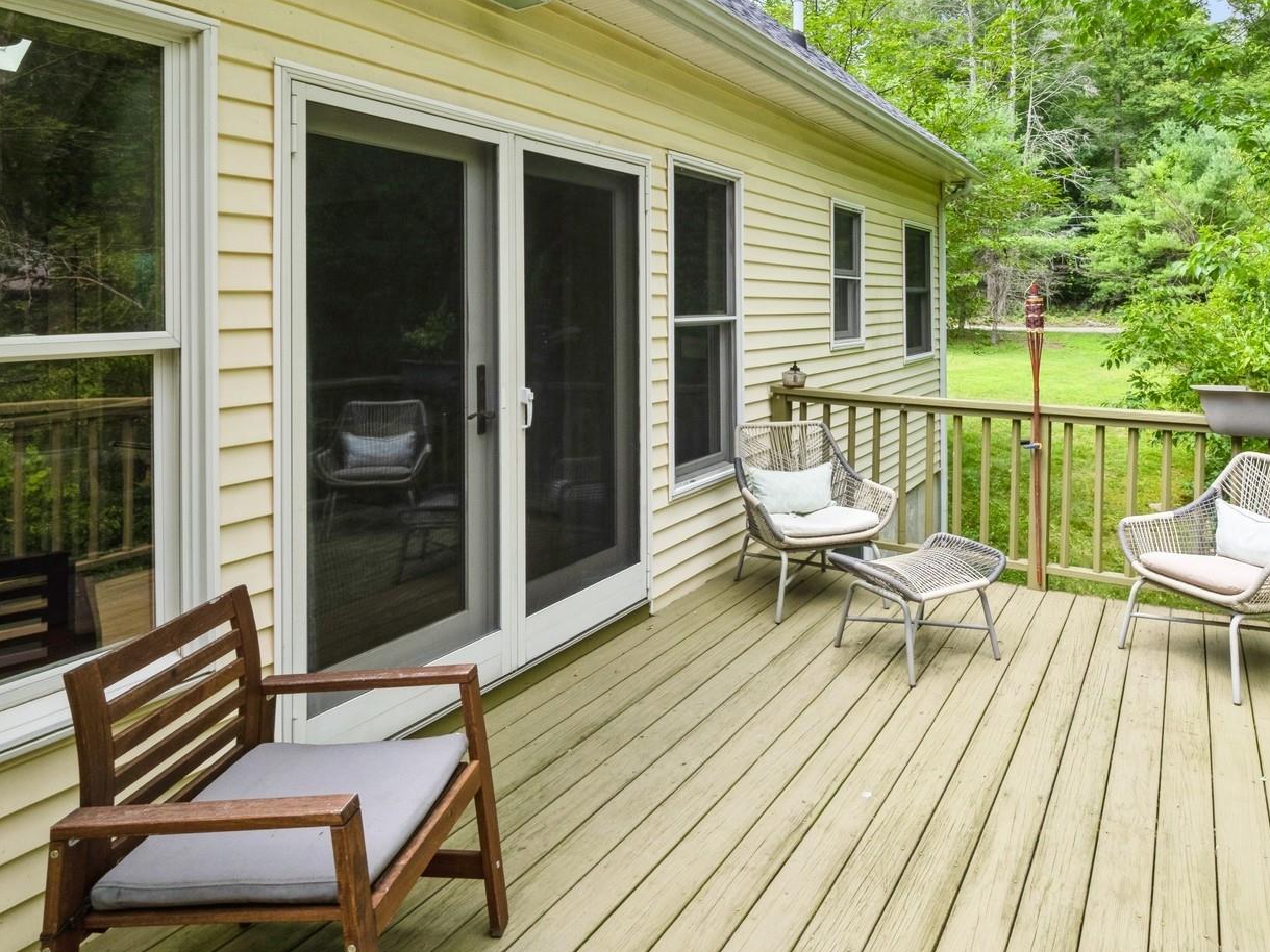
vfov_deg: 63.3
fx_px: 770
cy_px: 424
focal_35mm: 21
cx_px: 766
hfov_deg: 78.0
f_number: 8
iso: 200
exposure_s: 1/100
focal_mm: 8
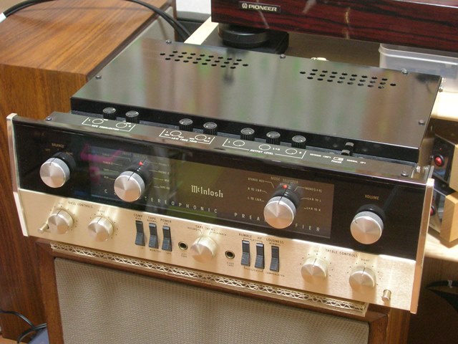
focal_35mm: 54
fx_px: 714
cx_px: 229
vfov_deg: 27.0
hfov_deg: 35.5
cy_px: 172
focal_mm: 9
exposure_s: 1/3.8
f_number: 3.4
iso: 200
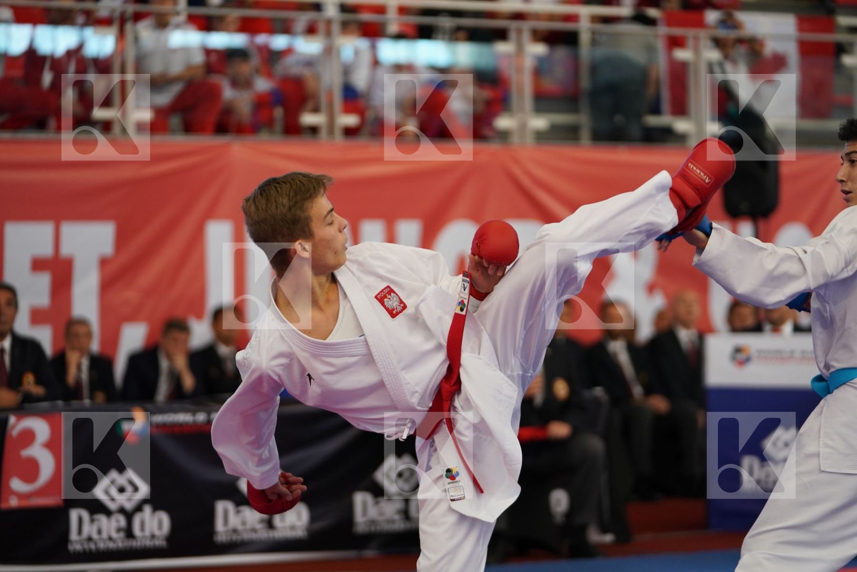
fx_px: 2952
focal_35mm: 124
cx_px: 428
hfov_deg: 16.5
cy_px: 286
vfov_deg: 11.1
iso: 1250
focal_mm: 124
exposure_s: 1/1000
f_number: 2.8
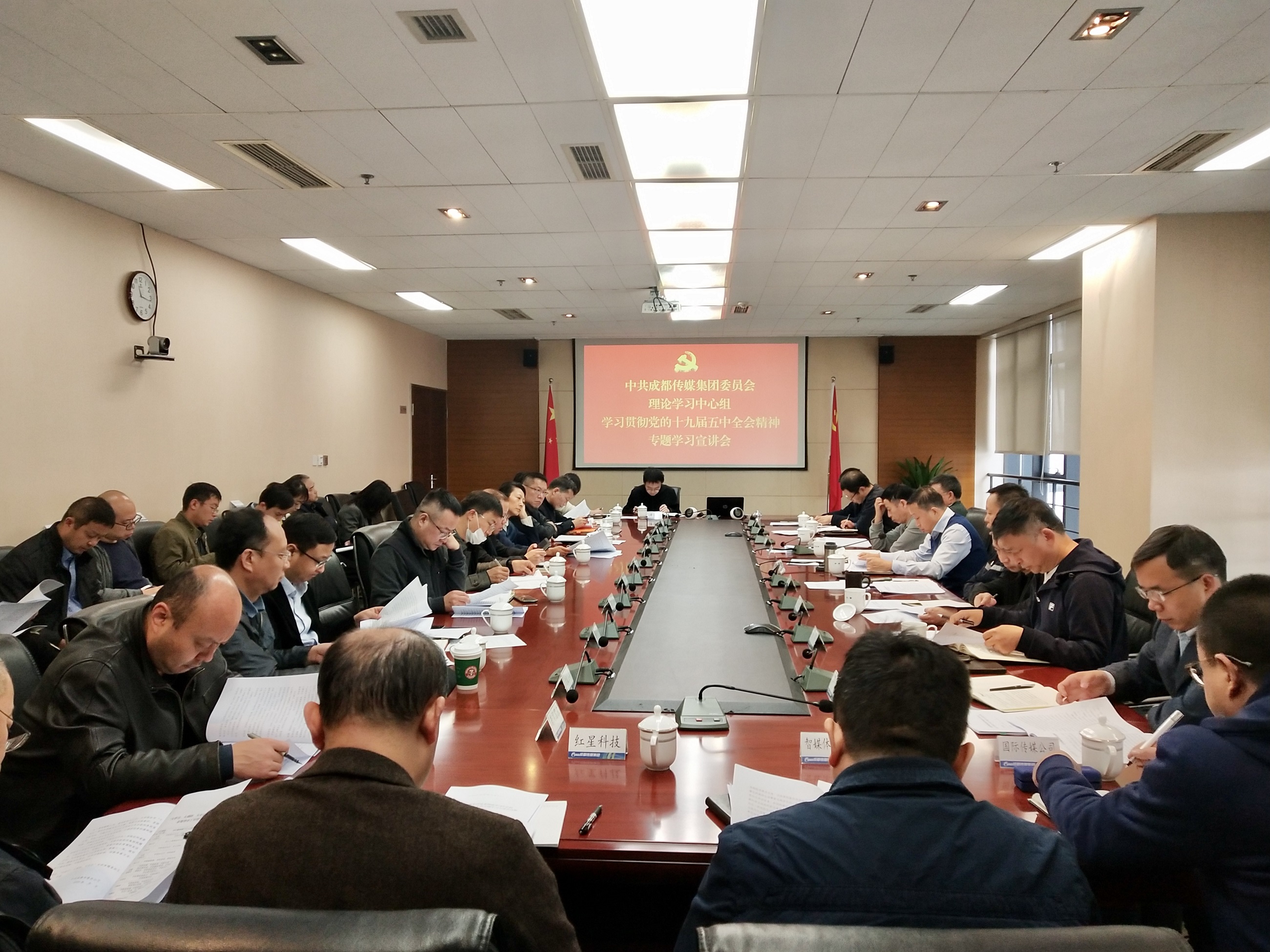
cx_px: 635
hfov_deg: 60.0
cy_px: 476
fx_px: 1101
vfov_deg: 46.8
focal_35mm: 30
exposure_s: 1/50
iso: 329
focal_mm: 3.95
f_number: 1.8
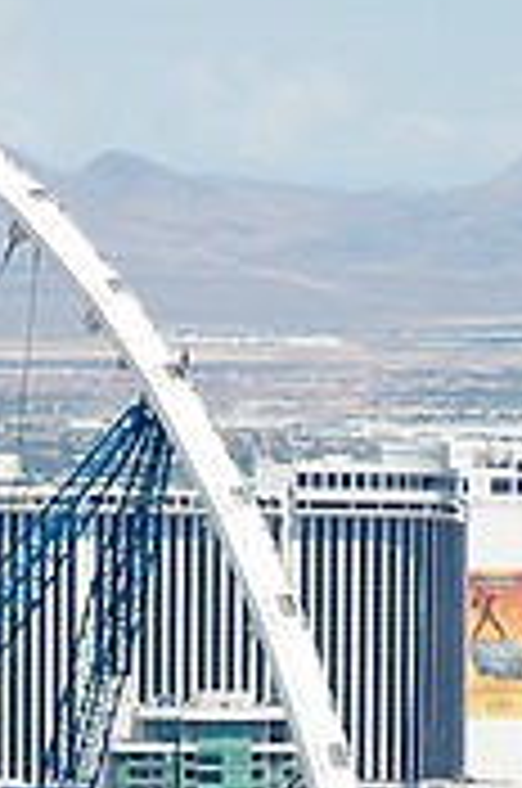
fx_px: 11813
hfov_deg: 2.5
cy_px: 1378
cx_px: -108
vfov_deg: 3.8
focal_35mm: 541
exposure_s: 1/800
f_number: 7.1
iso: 200
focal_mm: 70
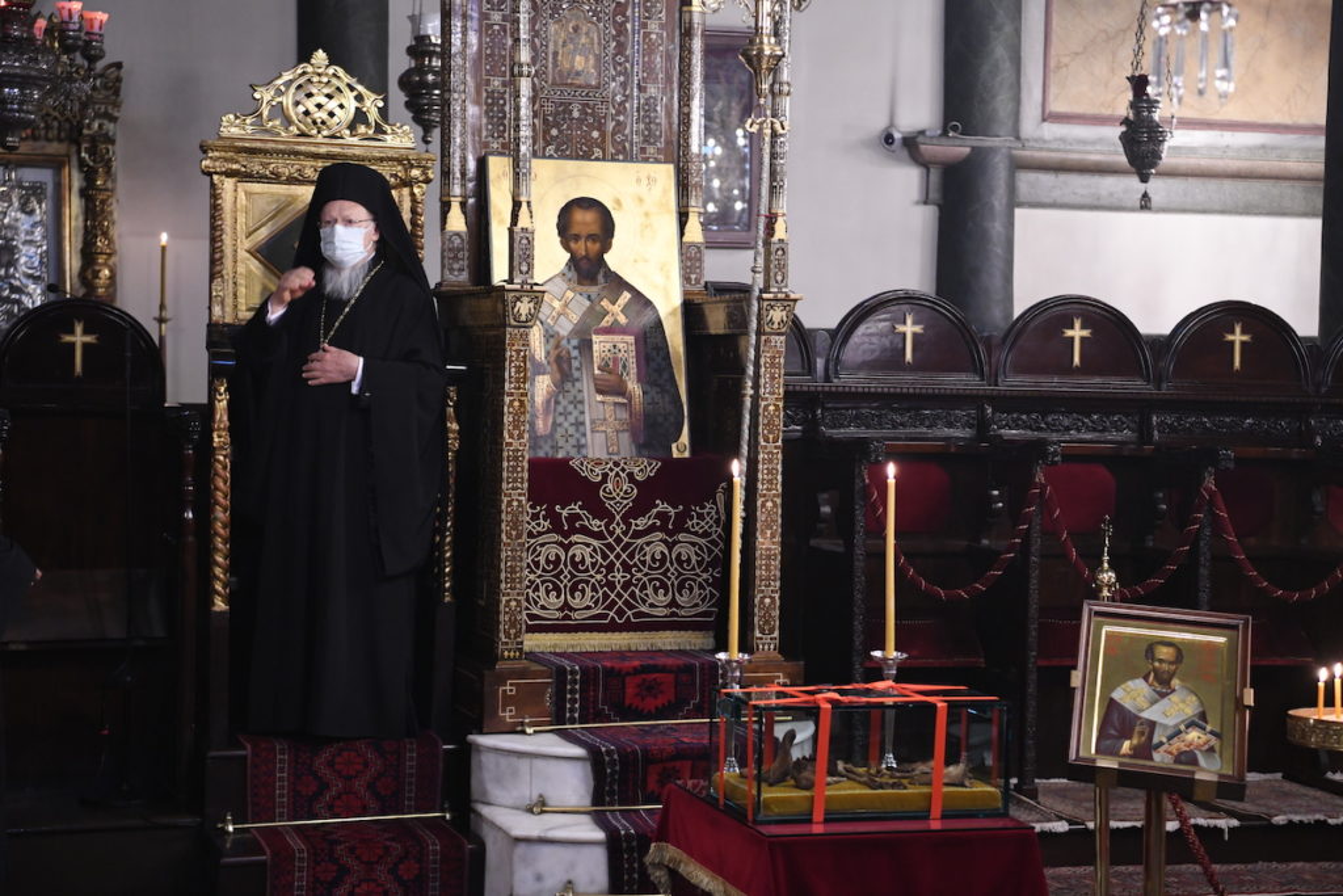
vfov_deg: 21.9
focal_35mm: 62
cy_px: 448
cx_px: 672
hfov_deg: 32.4
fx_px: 2313
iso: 4000
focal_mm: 62
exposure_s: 1/80
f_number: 3.5
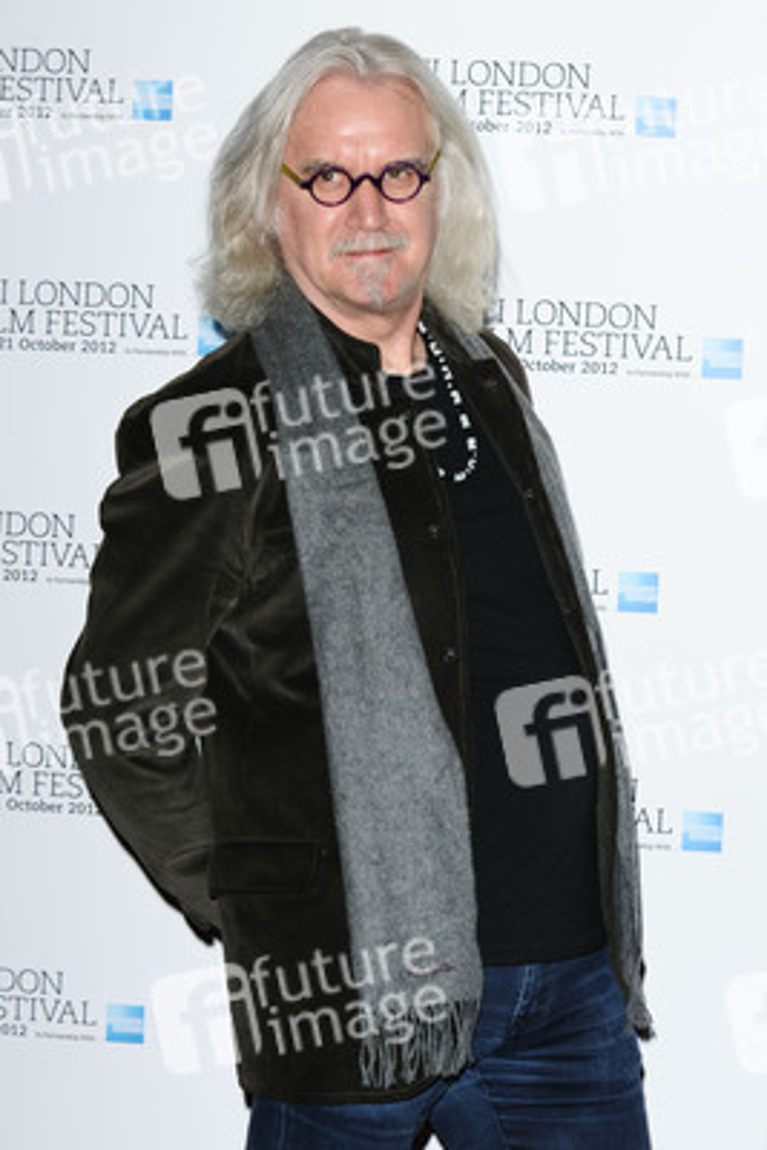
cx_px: 384
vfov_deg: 17.1
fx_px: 3831
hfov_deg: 11.4
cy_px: 575
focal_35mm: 120
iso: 320
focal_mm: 80
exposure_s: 1/200
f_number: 4.5
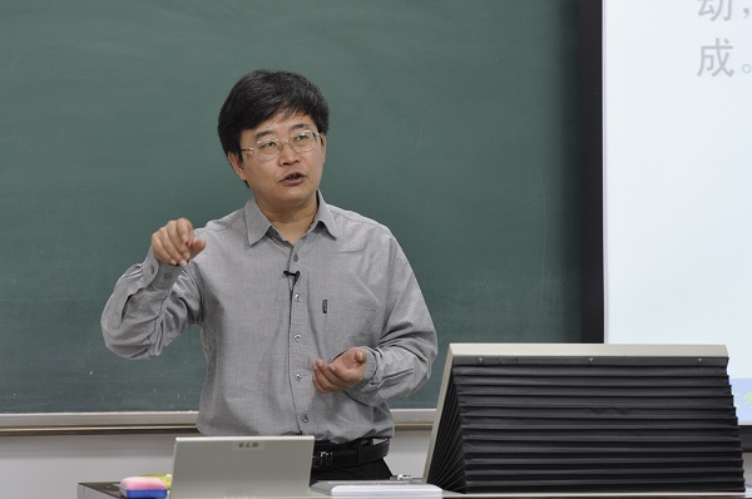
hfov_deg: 10.6
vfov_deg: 7.0
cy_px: 250
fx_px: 4067
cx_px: 376
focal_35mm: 195
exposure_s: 1/60
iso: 400
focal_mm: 130
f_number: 4
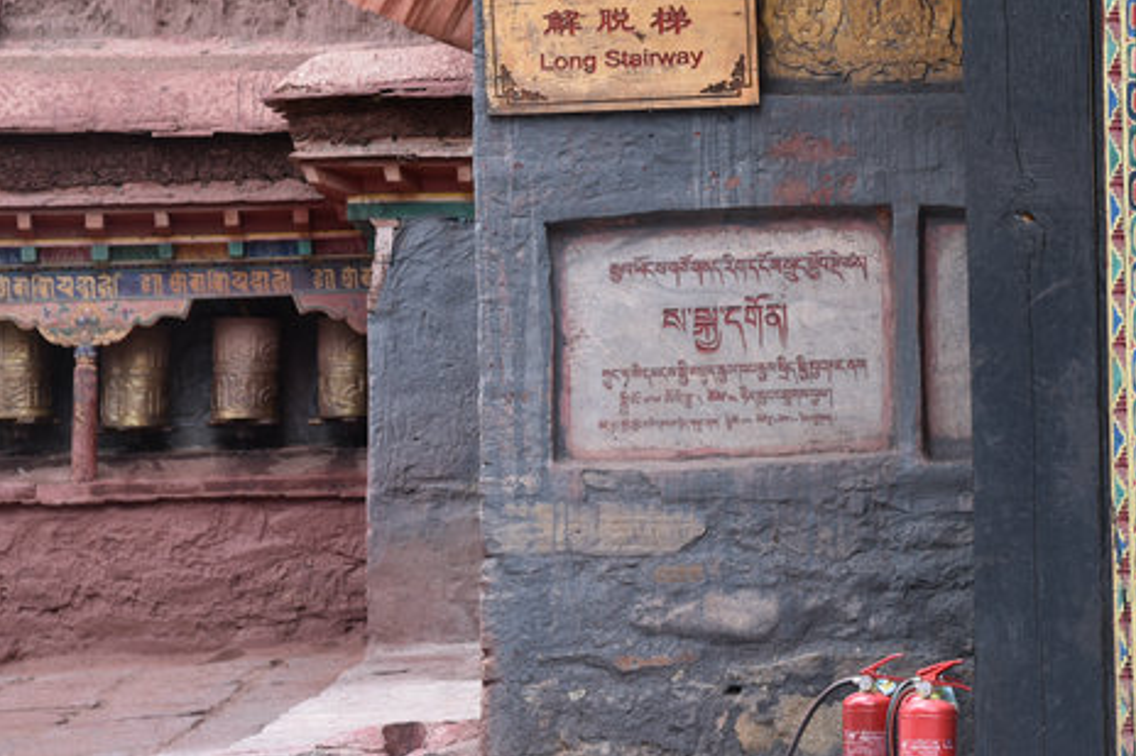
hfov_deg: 12.8
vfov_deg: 8.6
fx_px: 5015
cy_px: 201
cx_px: 1018
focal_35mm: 159
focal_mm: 82
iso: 400
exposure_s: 1/250
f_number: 8
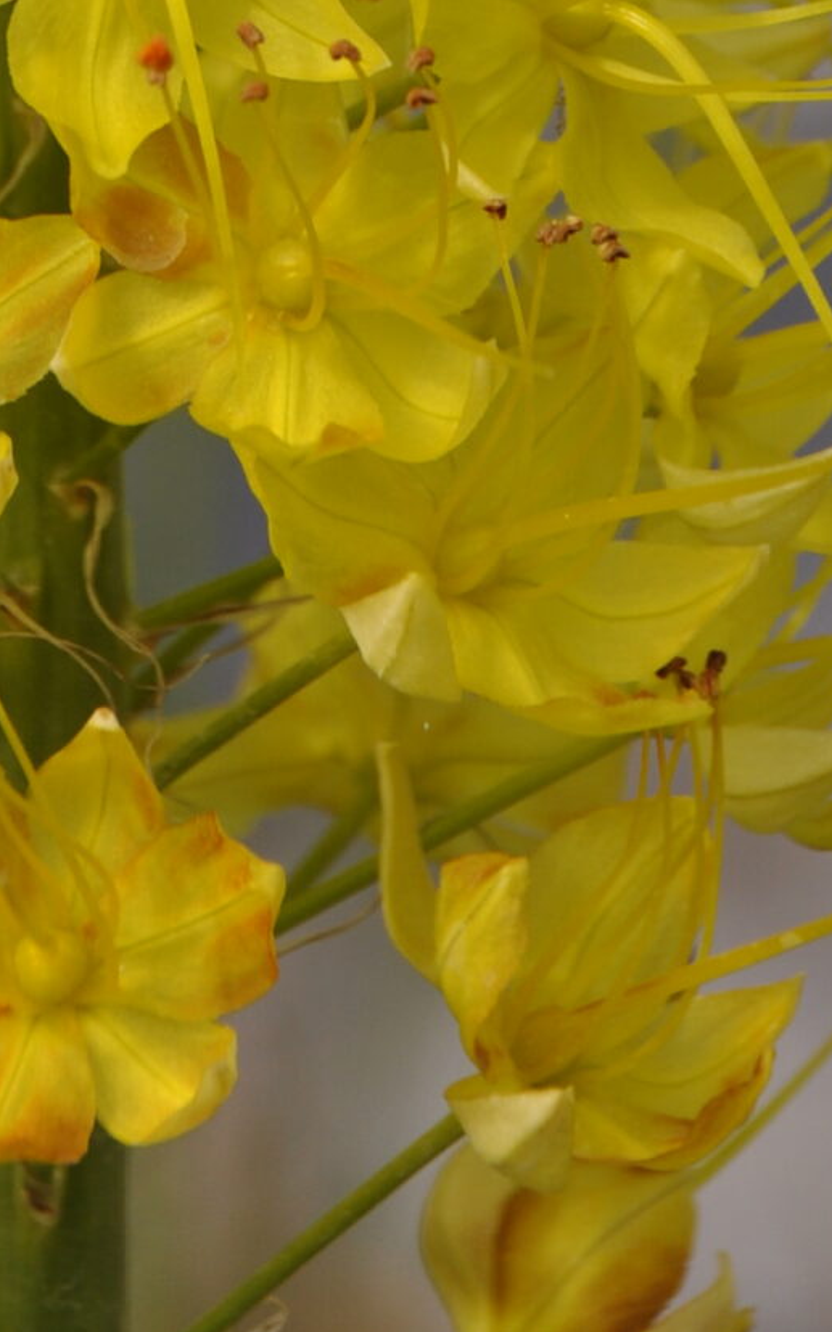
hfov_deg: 3.2
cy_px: -618
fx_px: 14740
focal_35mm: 406
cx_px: 232
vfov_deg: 5.1
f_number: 10
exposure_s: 1/400
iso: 200
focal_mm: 86
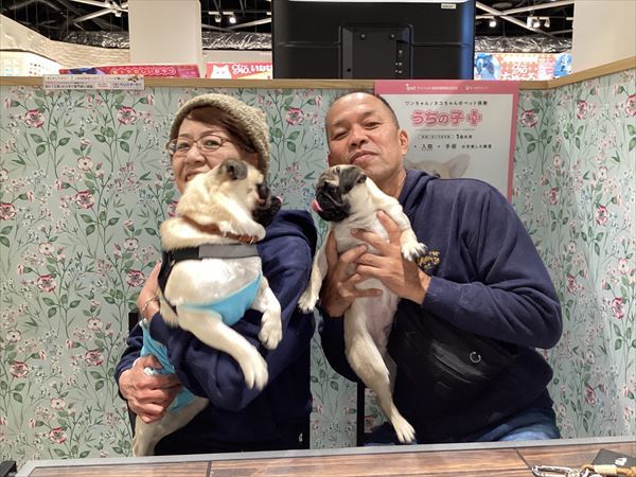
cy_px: 238
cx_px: 318
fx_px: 570
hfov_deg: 58.4
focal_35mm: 31
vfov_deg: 45.4
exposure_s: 1/50
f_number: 2.4
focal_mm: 3.3
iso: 125
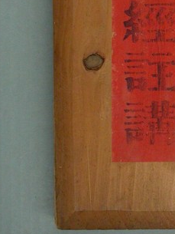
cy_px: 16
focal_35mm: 109
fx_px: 734
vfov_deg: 17.7
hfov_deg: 13.5
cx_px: 148
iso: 200
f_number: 5.9
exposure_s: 1/30
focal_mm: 10.9
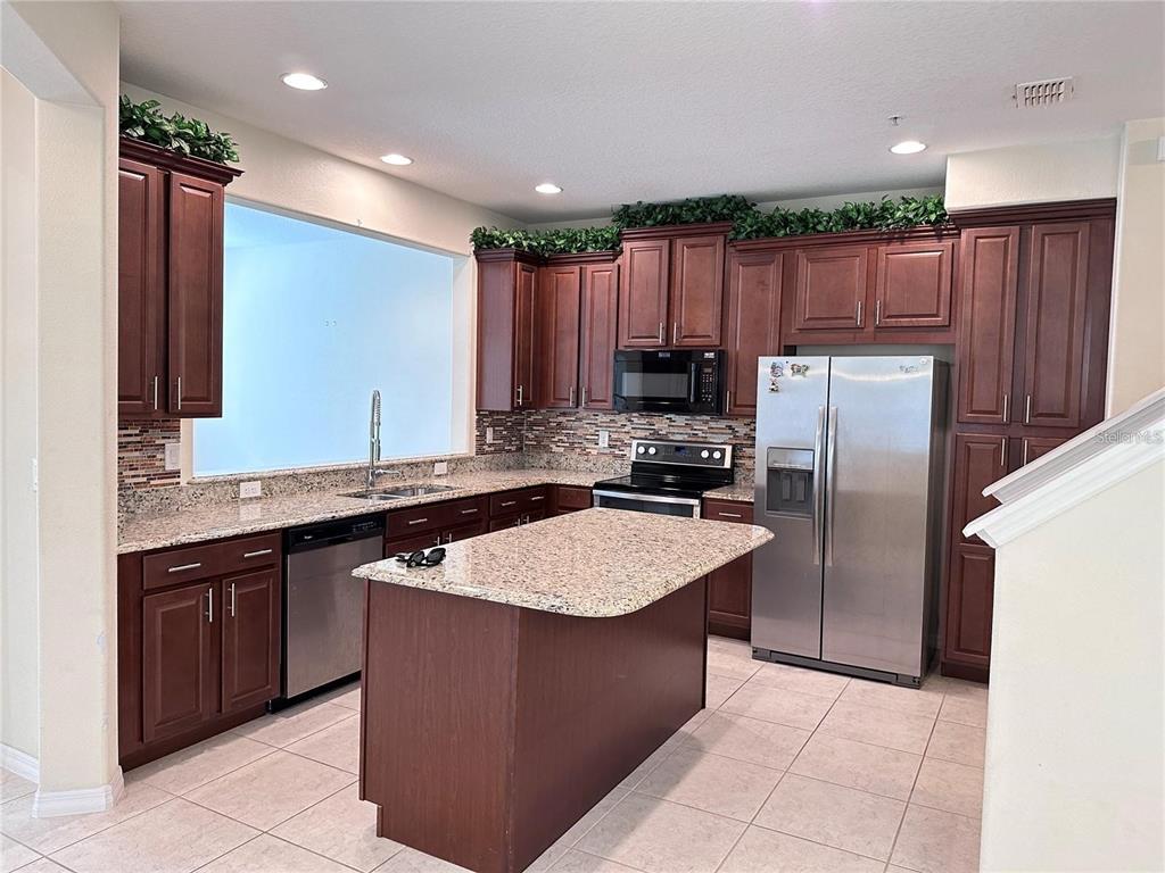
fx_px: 808
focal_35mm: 24
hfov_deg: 71.6
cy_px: 436
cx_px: 582
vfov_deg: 56.8
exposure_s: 1/60
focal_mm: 6.86
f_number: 1.78
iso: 250
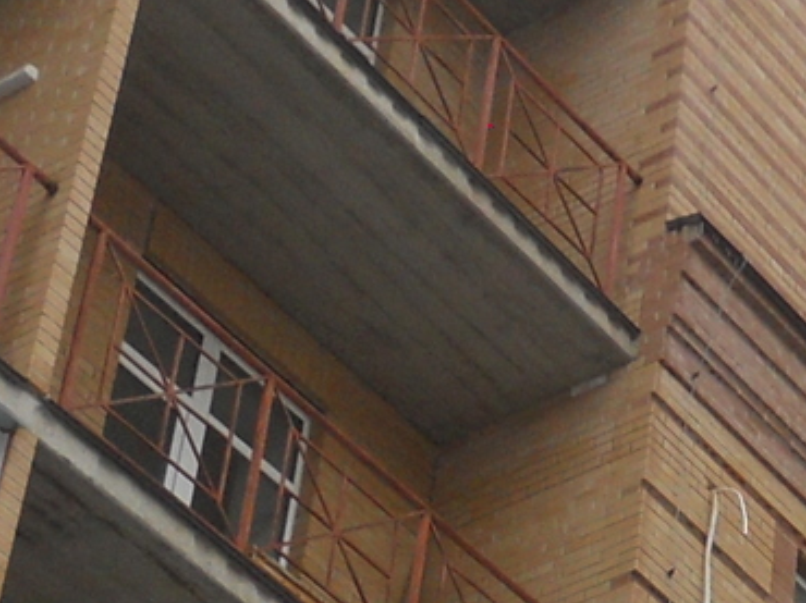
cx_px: 1067
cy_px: 723
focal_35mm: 155
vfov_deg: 9.4
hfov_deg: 12.3
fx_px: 3607
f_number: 2.7
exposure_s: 1/250
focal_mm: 5
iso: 125
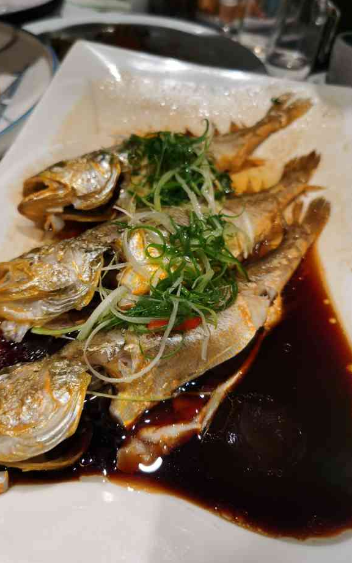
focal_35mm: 29
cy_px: 283
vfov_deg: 64.6
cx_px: 149
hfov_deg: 43.0
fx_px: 445
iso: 50
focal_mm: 5.56
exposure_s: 1/192
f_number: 1.6
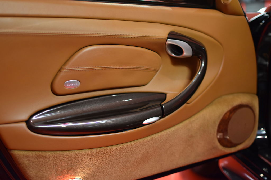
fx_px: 395
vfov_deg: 25.8
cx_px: 136
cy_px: 90
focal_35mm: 52
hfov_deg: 37.8
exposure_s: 1/60
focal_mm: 35
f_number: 1.8
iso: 900
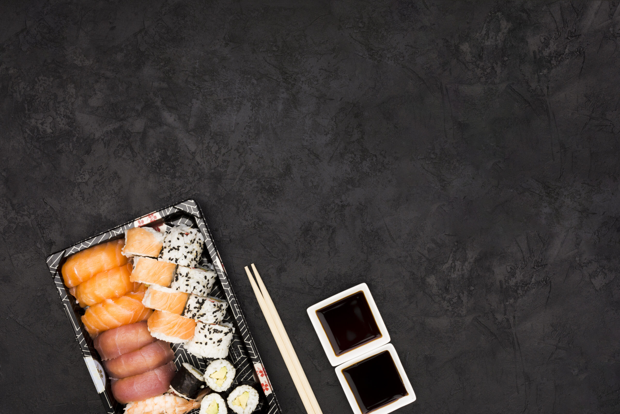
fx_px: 904
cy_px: 207
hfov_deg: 37.8
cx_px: 310
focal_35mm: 52
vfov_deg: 25.8
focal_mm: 35
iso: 200
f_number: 10
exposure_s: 1/160
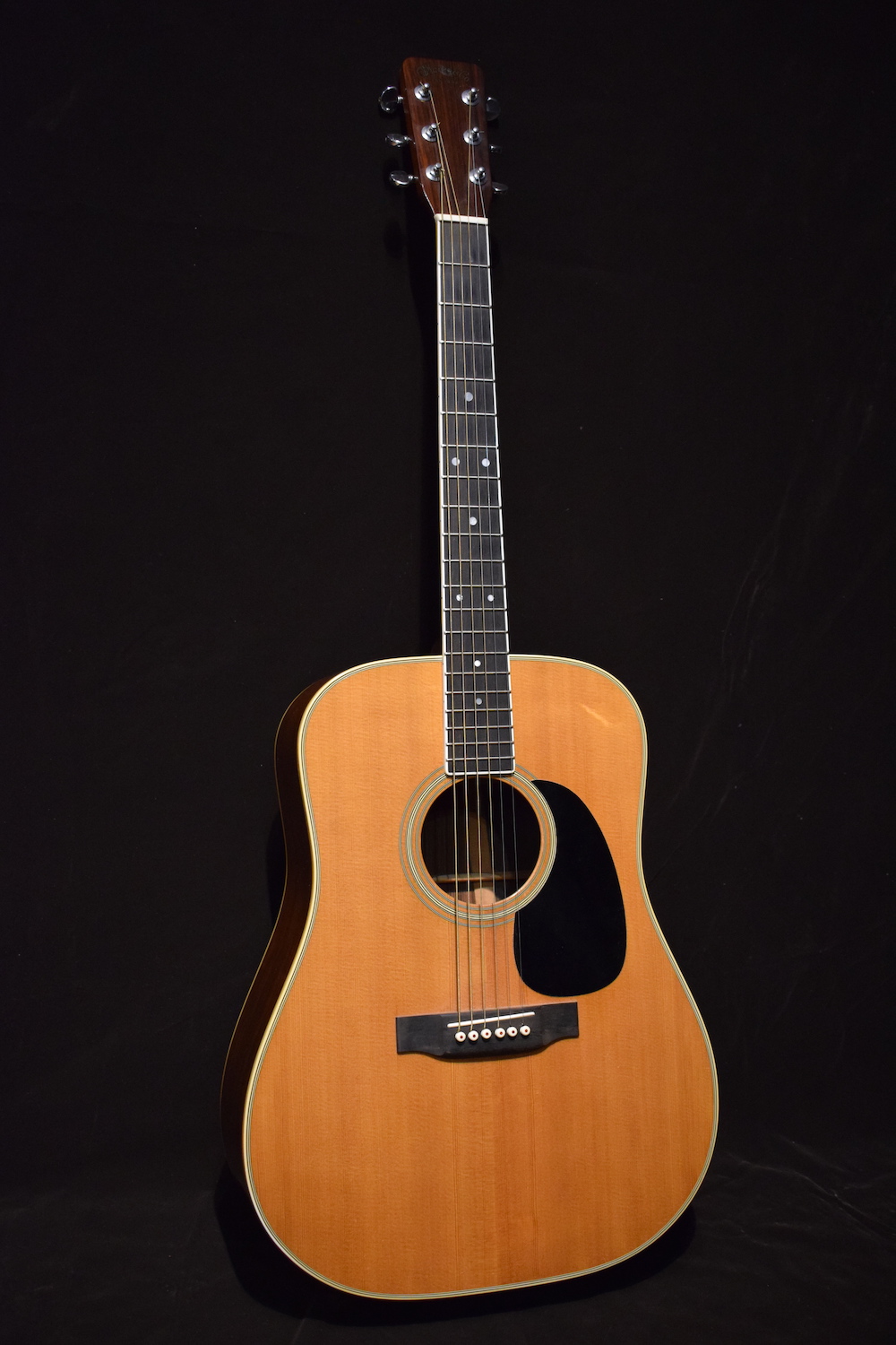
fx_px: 1456
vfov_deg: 49.6
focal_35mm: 39
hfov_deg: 34.2
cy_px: 672
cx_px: 448
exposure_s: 1/30
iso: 2500
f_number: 4
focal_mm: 26
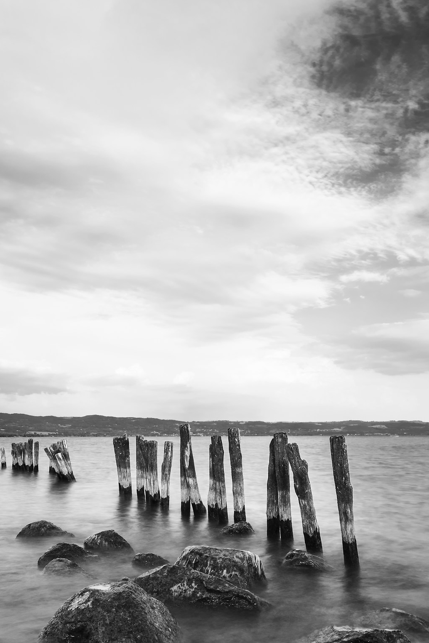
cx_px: 181
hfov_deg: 39.9
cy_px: 343
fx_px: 589
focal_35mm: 33
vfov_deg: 57.2
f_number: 13
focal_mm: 21
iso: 100
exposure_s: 1.6
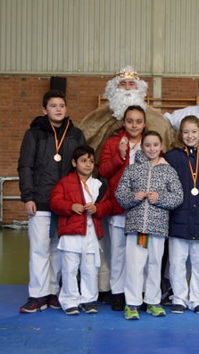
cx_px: 154
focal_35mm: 81
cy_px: 184
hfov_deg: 14.8
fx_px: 761
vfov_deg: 26.2
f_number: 5
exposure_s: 1/100
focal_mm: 32
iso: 400
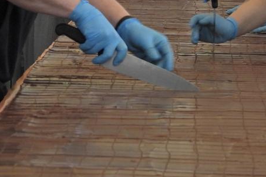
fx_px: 3118
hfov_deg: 4.9
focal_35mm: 422
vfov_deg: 3.3
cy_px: -16
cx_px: 188
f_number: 4.5
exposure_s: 1/60
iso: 360
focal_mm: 26.8
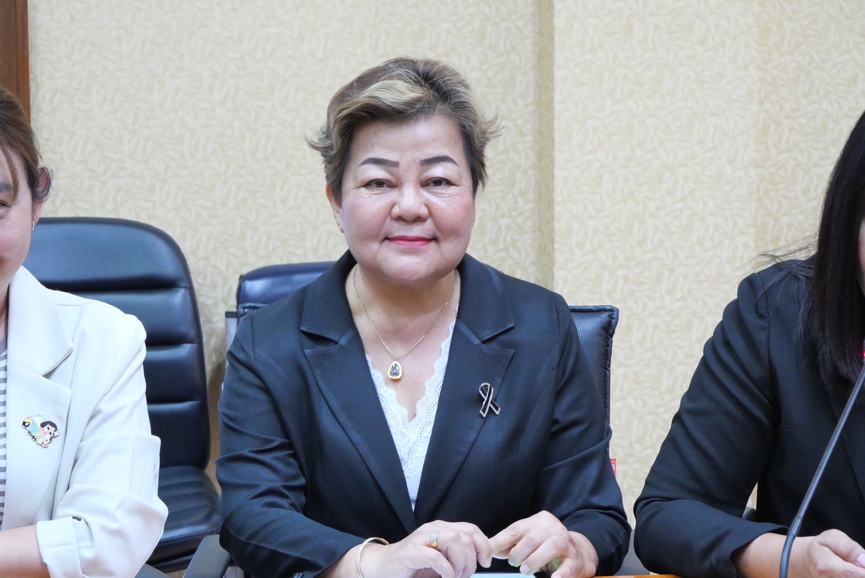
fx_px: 2741
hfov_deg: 17.9
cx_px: 432
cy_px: 289
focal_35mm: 114
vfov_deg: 12.0
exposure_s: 1/20
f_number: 6.3
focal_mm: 55
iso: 3200
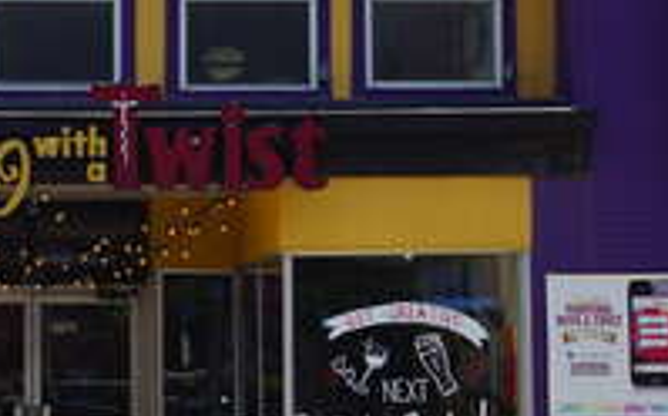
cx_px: 34
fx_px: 2473
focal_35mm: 136
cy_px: 74
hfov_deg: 15.2
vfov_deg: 9.6
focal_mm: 23
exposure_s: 1/125
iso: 100
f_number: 11
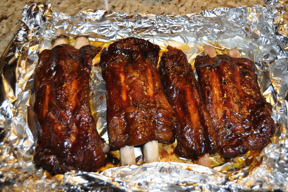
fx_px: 384
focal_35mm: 48
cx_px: 144
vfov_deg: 28.0
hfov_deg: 41.2
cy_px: 96
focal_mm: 32
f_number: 4.5
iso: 800
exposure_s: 1/60
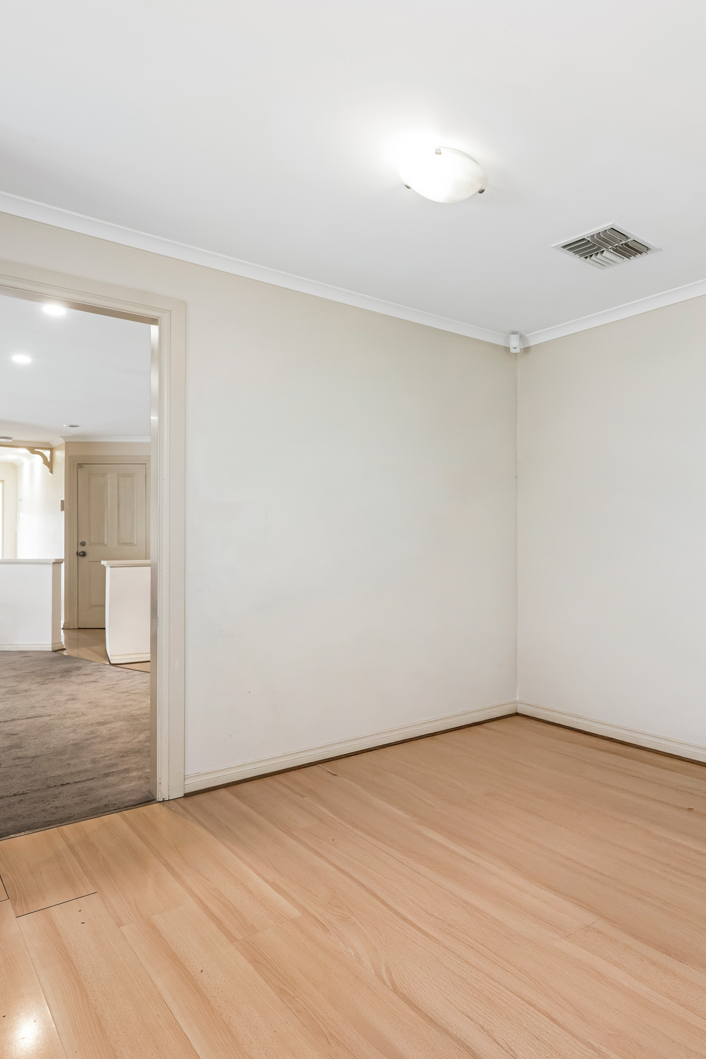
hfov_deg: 52.4
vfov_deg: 78.6
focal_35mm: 22
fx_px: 647
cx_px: 593
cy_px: 542
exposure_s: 1/2
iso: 50
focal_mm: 14
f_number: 7.1
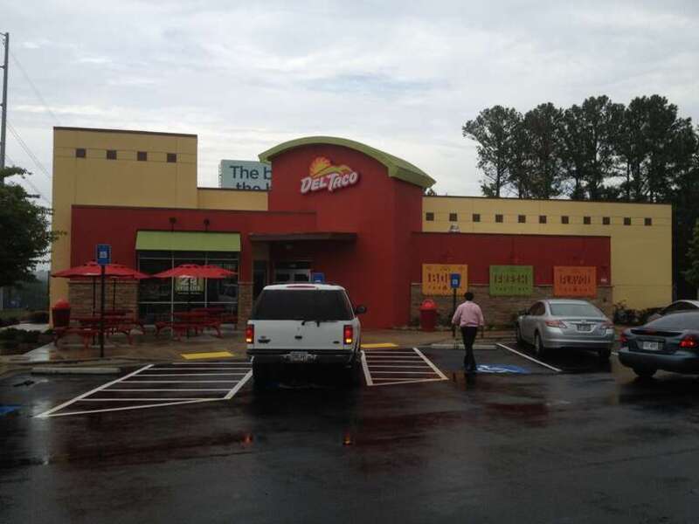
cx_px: 350
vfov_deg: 40.7
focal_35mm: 35
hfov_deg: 52.6
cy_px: 262
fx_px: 707
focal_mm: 4.28
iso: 64
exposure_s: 1/1623
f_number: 2.4
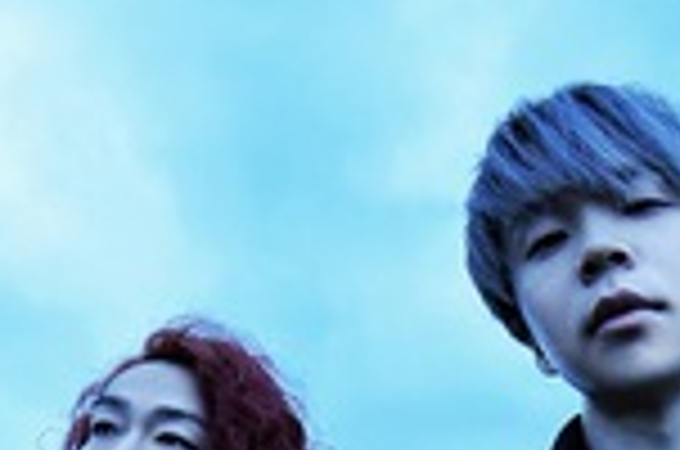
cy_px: 729
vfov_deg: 17.9
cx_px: 626
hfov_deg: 29.6
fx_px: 1225
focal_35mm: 65
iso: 2000
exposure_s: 1/20
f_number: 7.1
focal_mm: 14
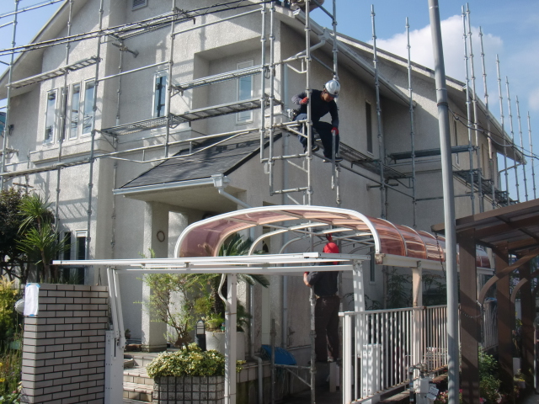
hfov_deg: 49.0
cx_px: 270
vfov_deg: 37.7
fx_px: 592
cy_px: 202
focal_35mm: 38
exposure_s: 1/400
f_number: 3.9
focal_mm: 6.66
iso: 64
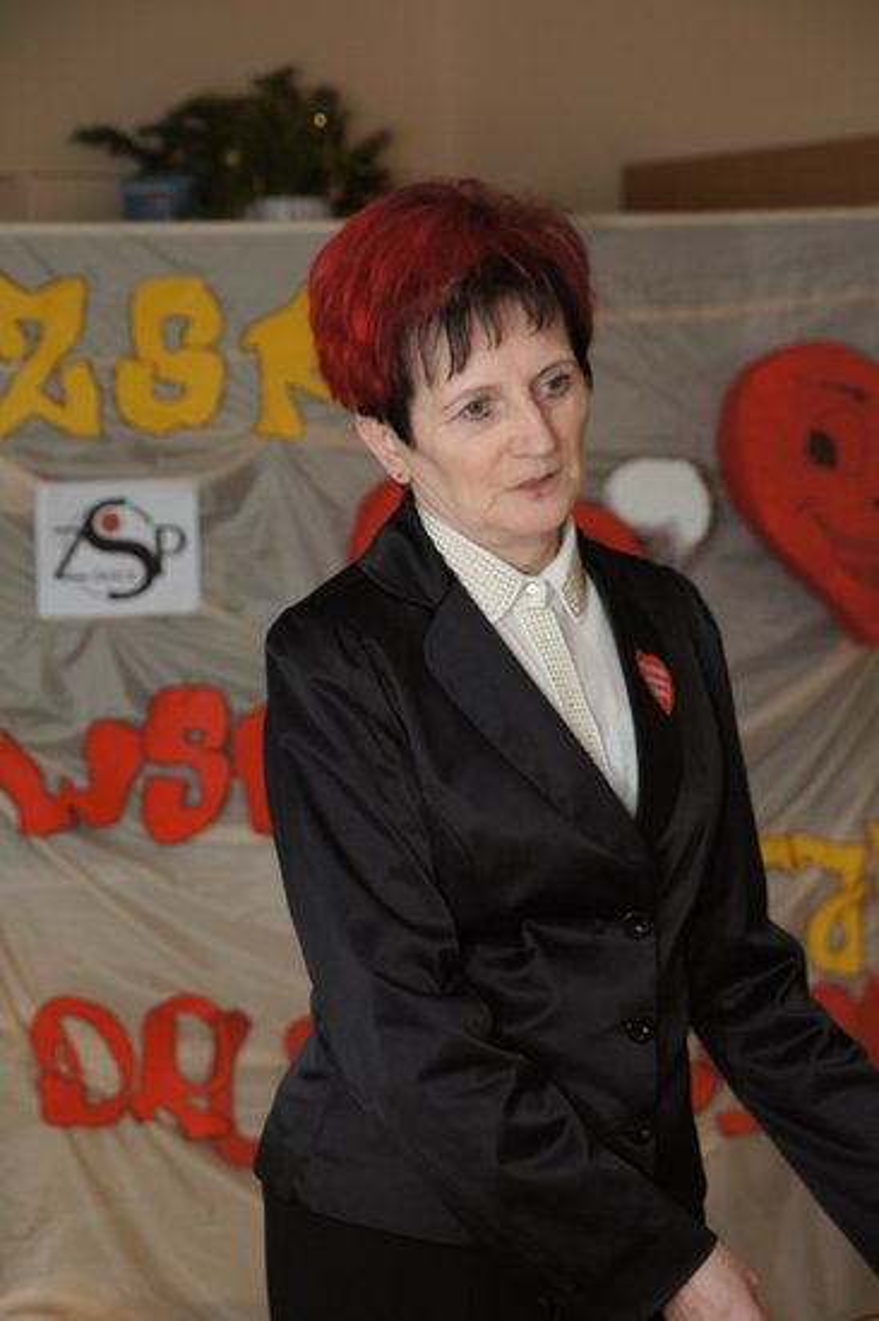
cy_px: 660
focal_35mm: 105
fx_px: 3850
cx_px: 440
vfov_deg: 19.5
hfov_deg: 13.0
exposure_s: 1/125
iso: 400
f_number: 5.6
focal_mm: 70
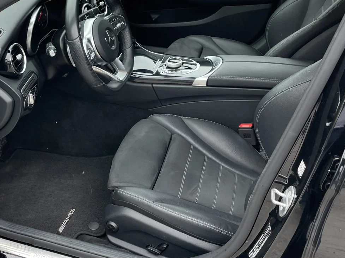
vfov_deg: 28.4
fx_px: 508
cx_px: 74
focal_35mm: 51
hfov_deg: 36.3
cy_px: 94
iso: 32
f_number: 1.6
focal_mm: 4.2
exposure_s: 1/349
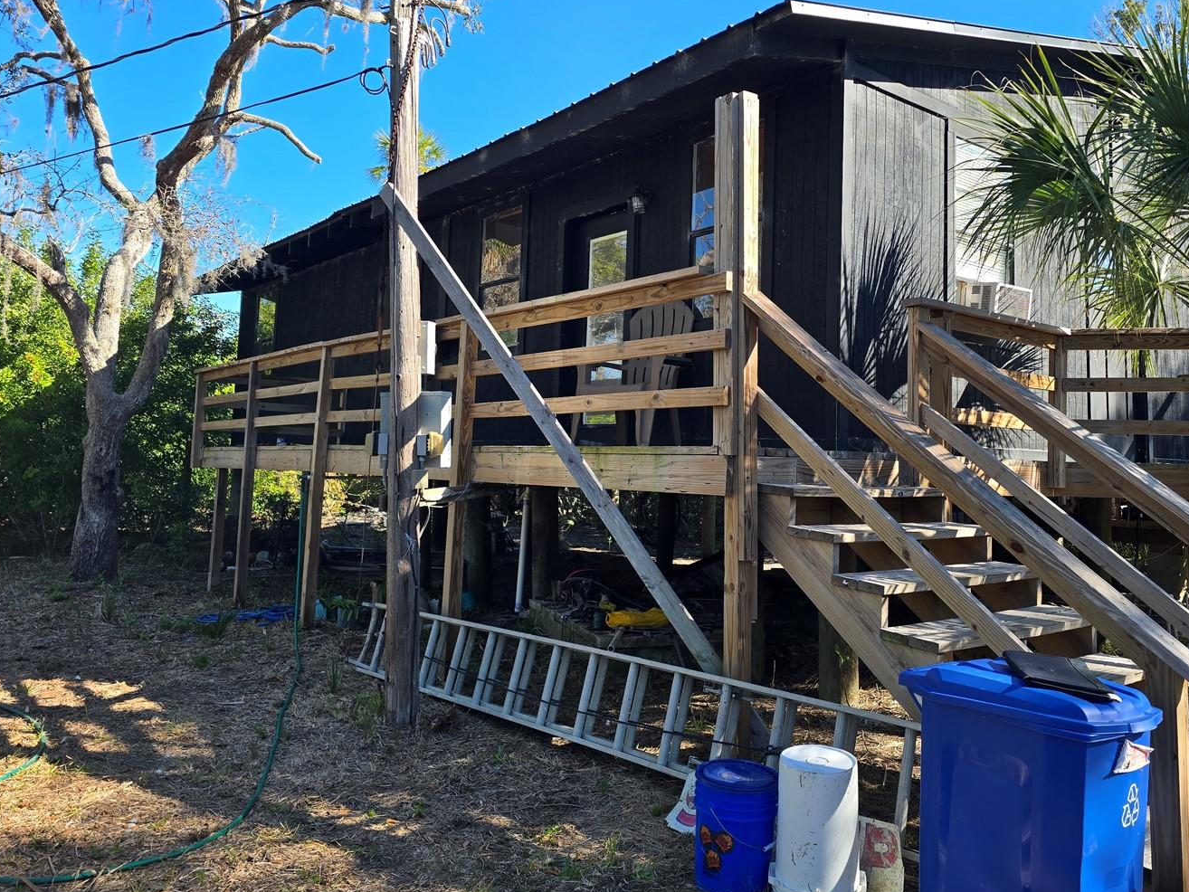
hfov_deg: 63.2
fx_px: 962
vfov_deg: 49.6
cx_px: 674
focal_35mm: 28
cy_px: 375
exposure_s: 1/214
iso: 12
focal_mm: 6.3
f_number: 1.7
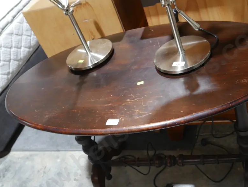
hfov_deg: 41.9
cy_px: 113
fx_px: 322
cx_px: 148
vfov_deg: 32.1
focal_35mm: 45
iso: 800
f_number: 4
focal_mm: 17
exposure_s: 1/60
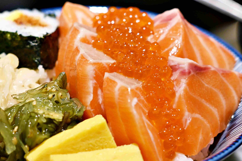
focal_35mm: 119
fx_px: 800
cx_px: 105
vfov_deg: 11.5
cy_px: 72
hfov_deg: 17.2
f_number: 3.2
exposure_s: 1/160
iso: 125
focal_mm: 50
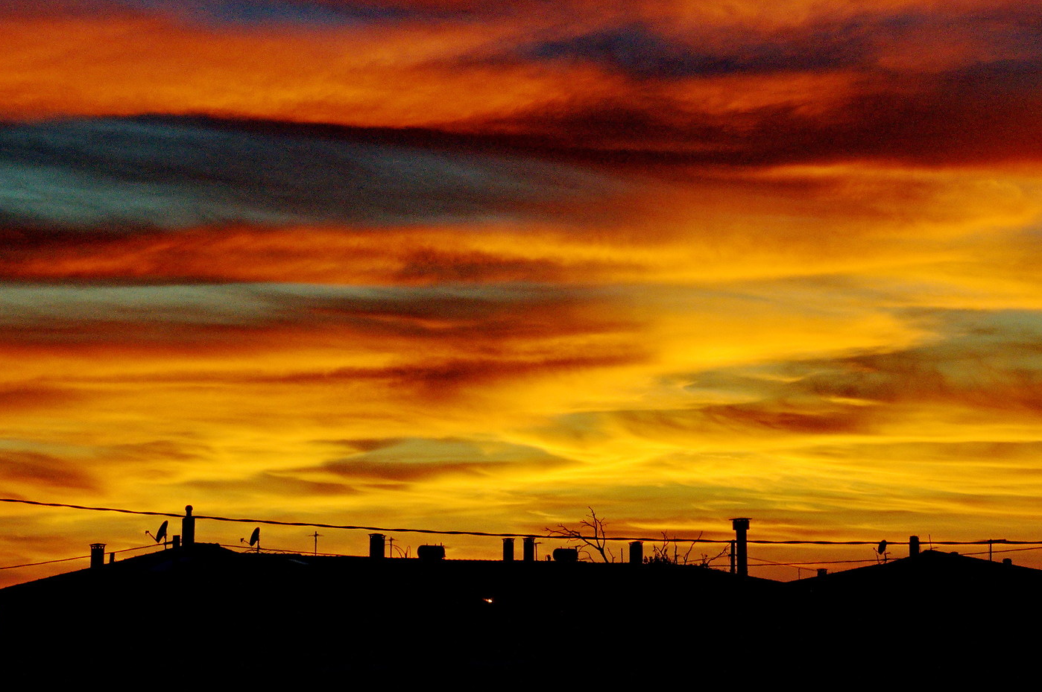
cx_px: 780
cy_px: 126
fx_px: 2978
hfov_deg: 19.7
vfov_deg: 13.2
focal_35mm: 103
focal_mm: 40
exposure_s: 1/100
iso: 640
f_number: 10
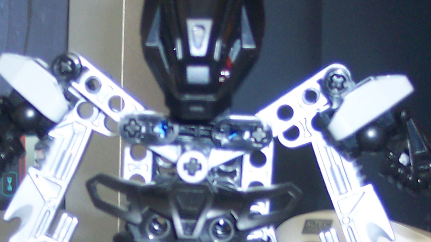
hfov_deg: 19.1
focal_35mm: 112
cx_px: 148
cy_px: 316
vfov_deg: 10.6
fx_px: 1280
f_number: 2.8
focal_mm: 8
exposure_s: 1/30
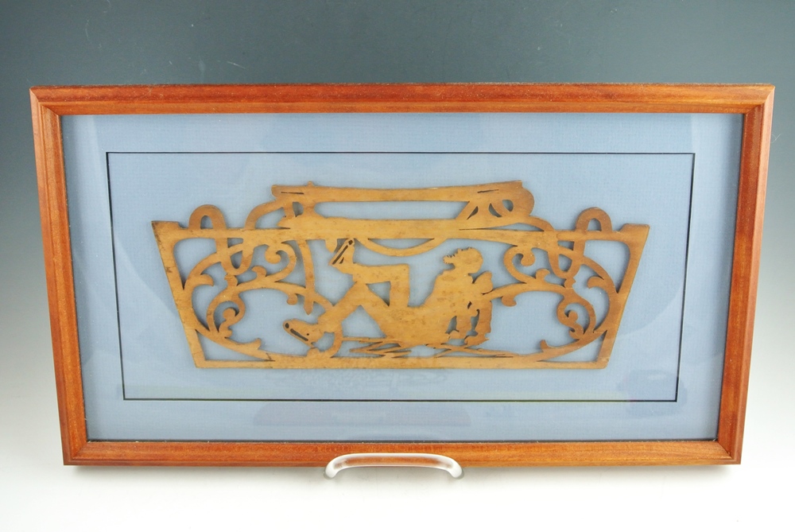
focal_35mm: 47
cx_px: 398
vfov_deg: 28.7
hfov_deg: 41.9
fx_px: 1039
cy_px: 266
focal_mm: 17.5
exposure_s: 1/60
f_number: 4.5
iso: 500
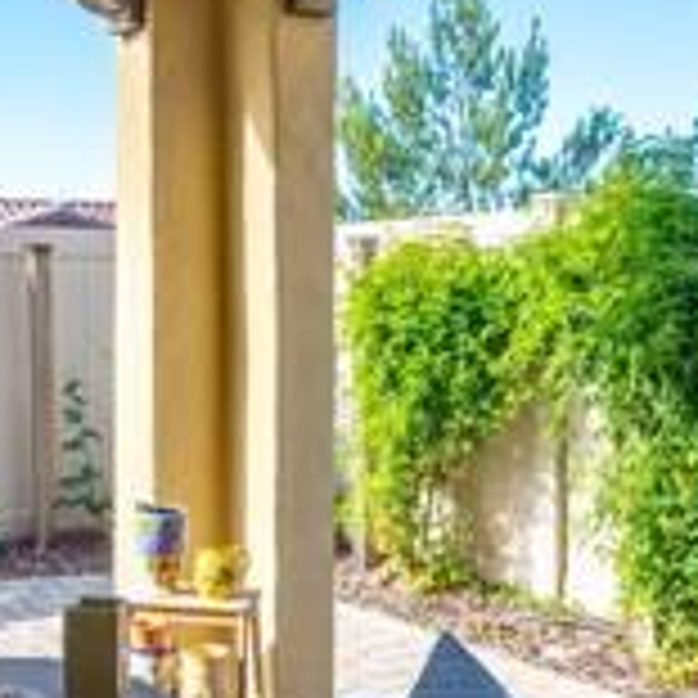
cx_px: 117
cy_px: 317
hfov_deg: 33.4
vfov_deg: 34.7
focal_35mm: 49
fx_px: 1118
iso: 100
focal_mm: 14
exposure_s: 1/80
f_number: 8
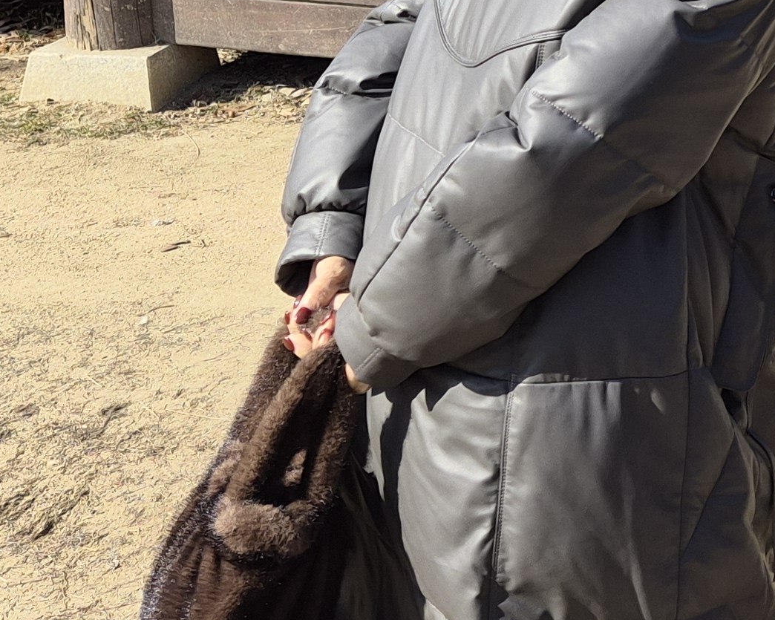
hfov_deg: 20.3
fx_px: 1972
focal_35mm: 86
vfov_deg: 16.6
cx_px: 1021
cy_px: -255
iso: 25
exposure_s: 1/970
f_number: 1.8
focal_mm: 5.4
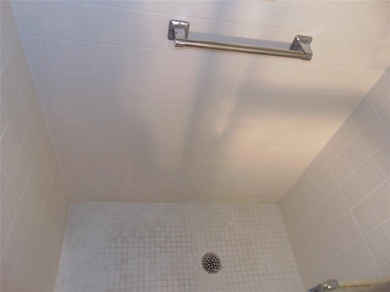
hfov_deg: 69.4
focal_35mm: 25
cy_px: 146
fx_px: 282
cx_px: 195
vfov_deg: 54.9
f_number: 3
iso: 80
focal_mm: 4.5
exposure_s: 1/100
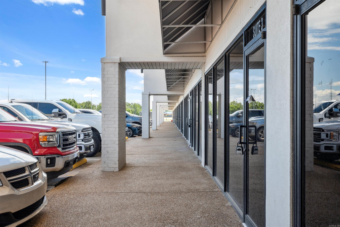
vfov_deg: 37.9
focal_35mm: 35
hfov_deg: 54.4
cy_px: 114
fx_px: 331
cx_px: 170
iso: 100
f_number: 9
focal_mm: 35
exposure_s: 1/30
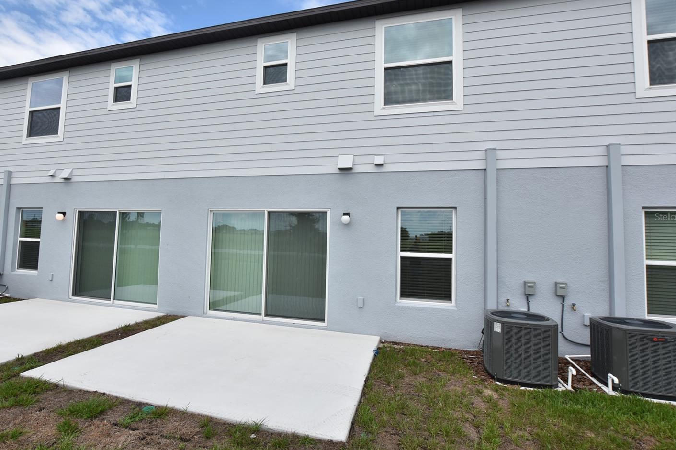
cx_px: 315
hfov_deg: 93.1
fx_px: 319
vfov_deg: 70.4
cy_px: 217
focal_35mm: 17
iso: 200
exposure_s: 1/500
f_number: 8
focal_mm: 10
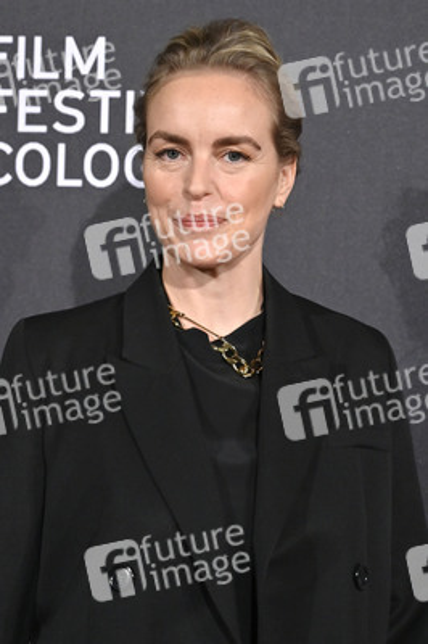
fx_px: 1107
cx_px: 214
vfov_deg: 32.4
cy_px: 322
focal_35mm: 62
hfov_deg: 21.9
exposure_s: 1/200
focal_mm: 62
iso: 1000
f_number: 4
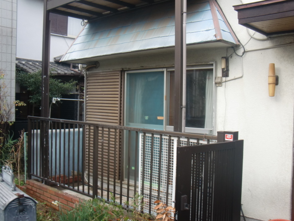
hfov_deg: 49.0
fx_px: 323
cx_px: 147
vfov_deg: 37.7
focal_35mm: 38
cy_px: 110
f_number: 3.9
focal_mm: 6.66
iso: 64
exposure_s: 1/80
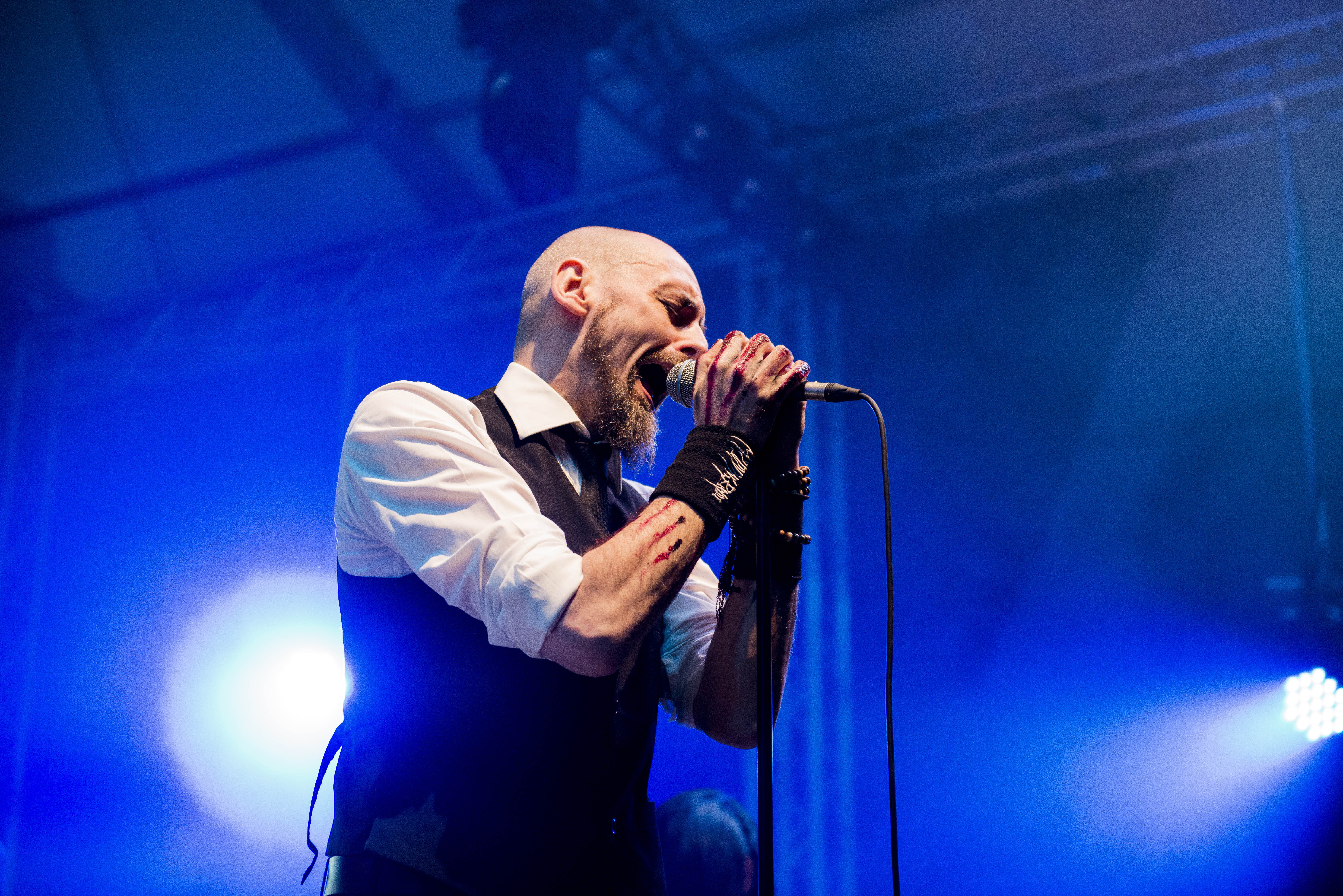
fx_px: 2612
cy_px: 448
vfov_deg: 19.5
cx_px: 672
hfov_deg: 28.8
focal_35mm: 70
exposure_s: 1/320
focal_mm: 70
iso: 2500
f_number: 2.8
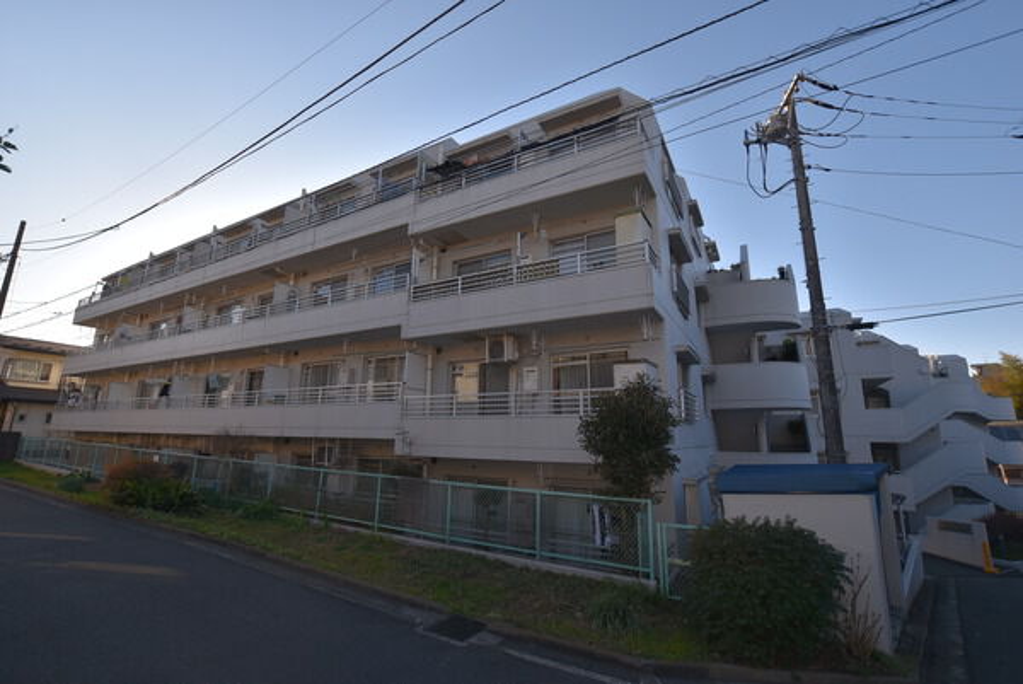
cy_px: 342
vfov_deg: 77.4
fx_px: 427
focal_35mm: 15
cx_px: 512
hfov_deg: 100.3
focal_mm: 10
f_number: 6.3
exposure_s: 1/160
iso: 100
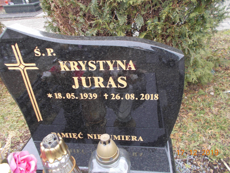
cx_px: 115
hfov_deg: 60.0
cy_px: 86
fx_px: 199
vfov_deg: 46.8
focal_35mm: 30
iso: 80
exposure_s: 1/30
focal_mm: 5.3
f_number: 3.4
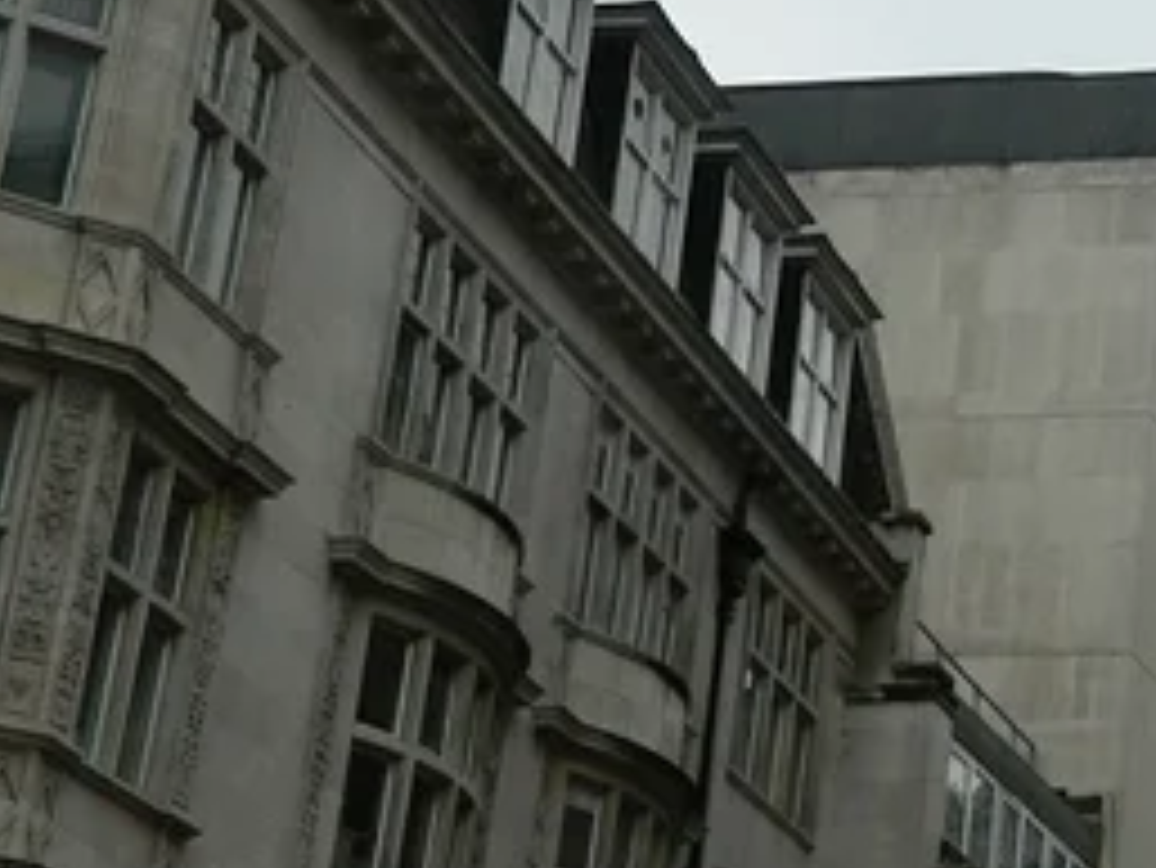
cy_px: 414
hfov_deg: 16.7
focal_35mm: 109
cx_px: 1646
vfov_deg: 13.6
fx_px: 3642
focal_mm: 6.2
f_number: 3.3
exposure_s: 1/200
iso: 80
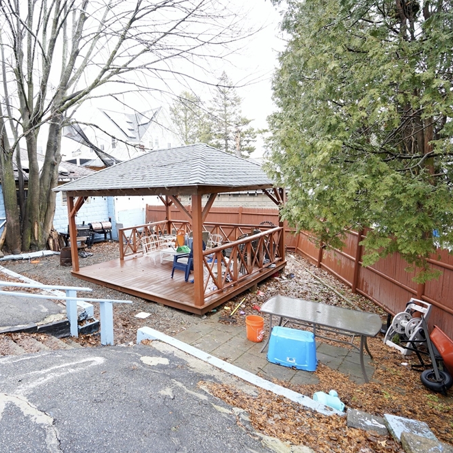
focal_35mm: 21
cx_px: 152
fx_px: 311
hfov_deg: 70.1
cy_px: 223
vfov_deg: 72.1
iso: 320
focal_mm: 16
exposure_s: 1/60
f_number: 4
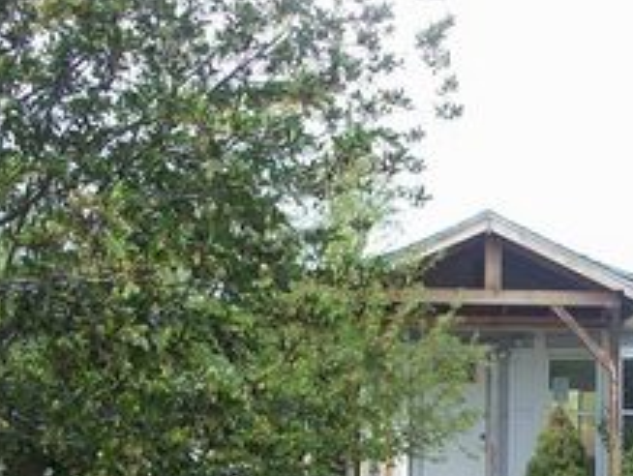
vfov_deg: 26.8
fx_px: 989
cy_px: 342
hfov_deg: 34.7
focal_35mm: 54
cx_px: 476
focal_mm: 5.7
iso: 80
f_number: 2.8
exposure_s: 1/361
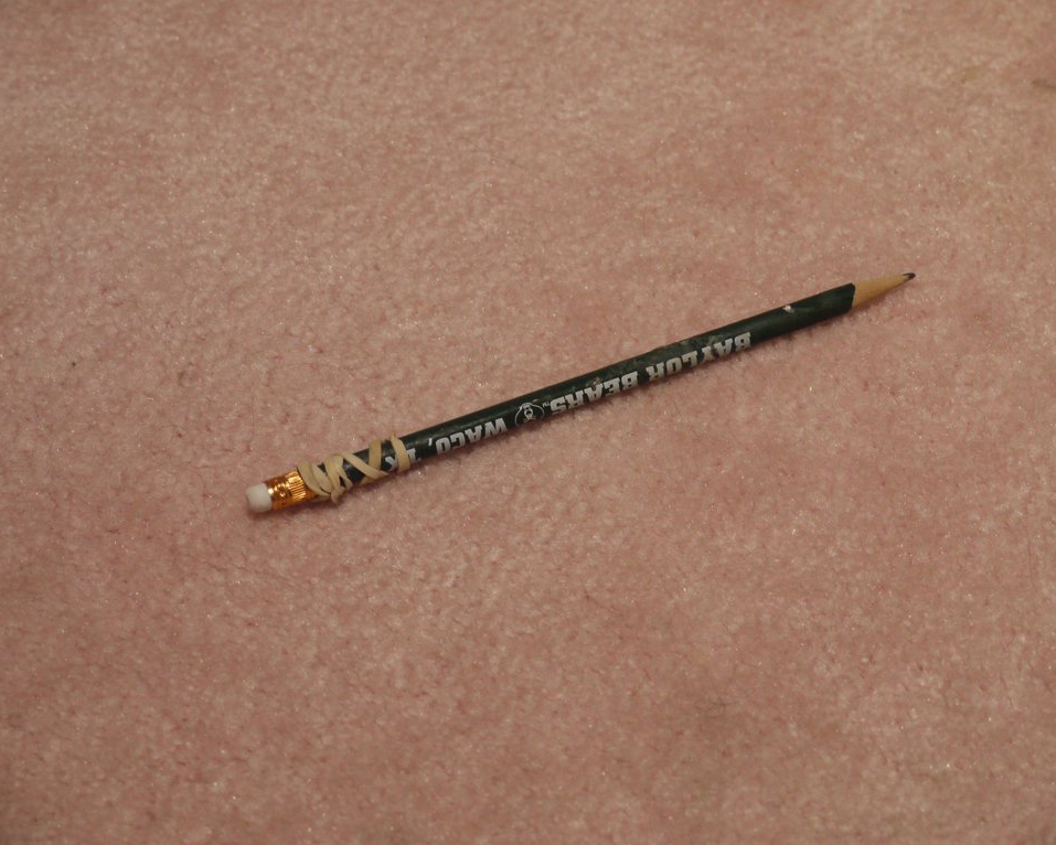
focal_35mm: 94
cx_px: 533
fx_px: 2938
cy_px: 422
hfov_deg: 20.4
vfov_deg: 16.4
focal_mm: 45
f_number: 5.6
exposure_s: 1/100
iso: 800
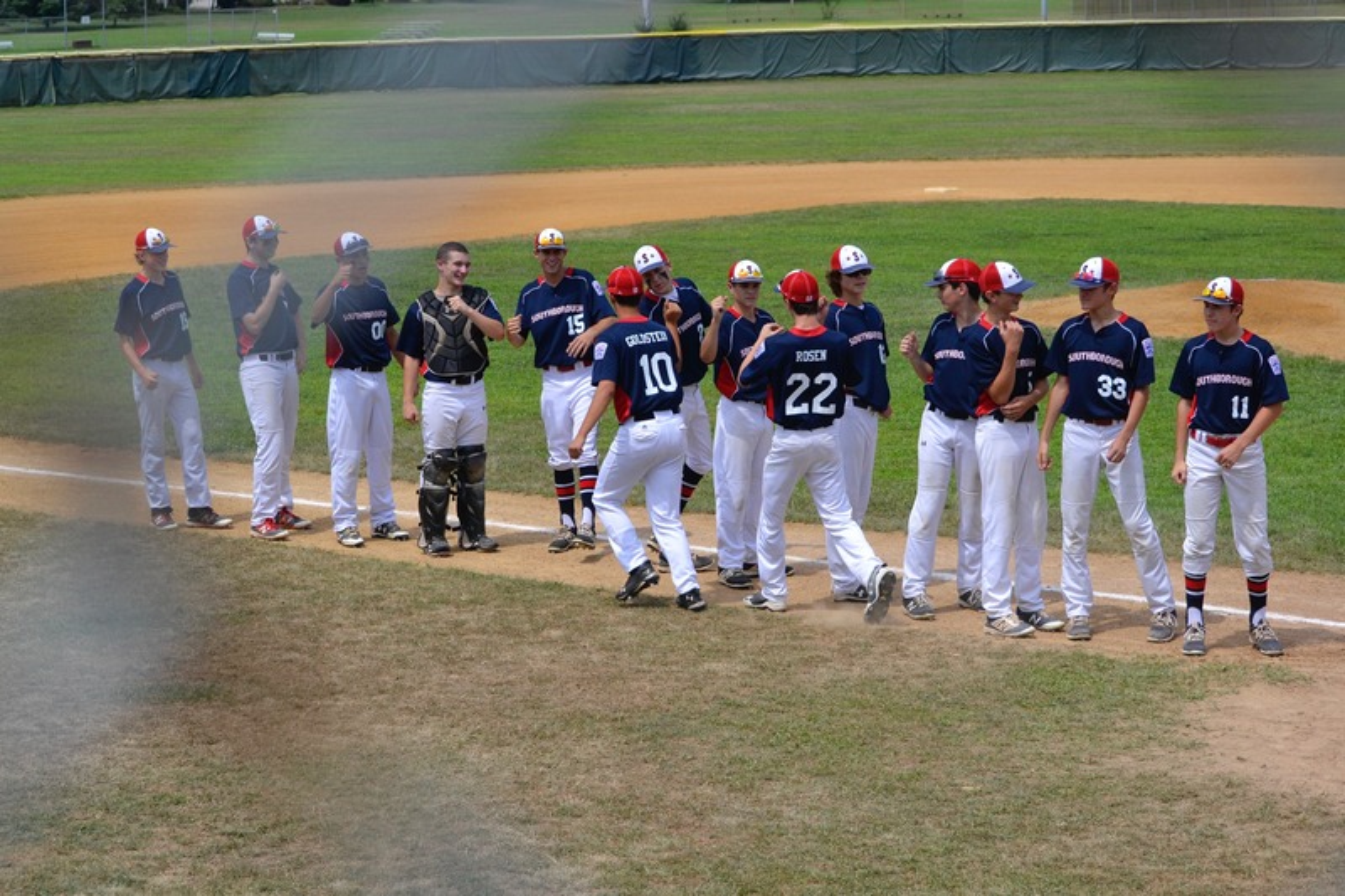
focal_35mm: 82
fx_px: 3081
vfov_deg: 16.5
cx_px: 672
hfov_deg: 24.6
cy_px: 448
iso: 400
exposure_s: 1/1600
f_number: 6.3
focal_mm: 55
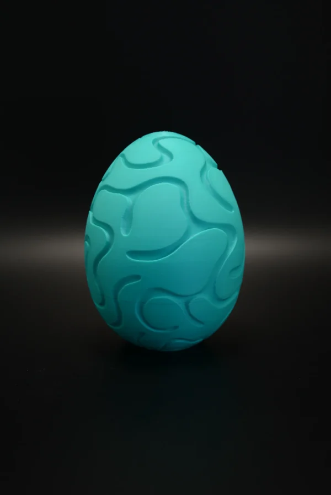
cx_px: 166
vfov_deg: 38.9
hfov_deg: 26.5
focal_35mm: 51
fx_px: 702
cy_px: 248
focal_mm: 34
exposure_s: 1/60
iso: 450
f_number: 4.2
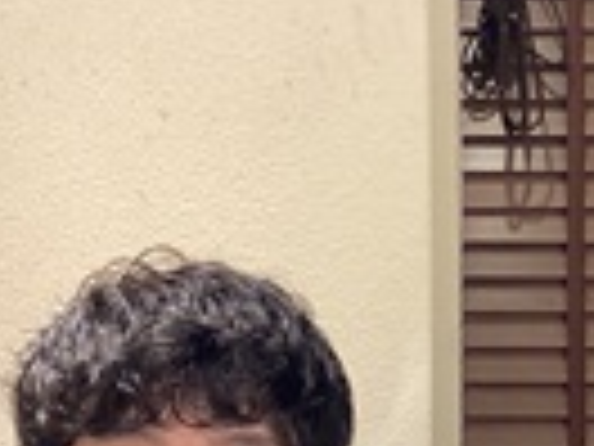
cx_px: 526
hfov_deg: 18.3
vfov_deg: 13.4
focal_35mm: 106
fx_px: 1819
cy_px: 588
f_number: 2.4
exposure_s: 1/60
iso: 125
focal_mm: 3.3
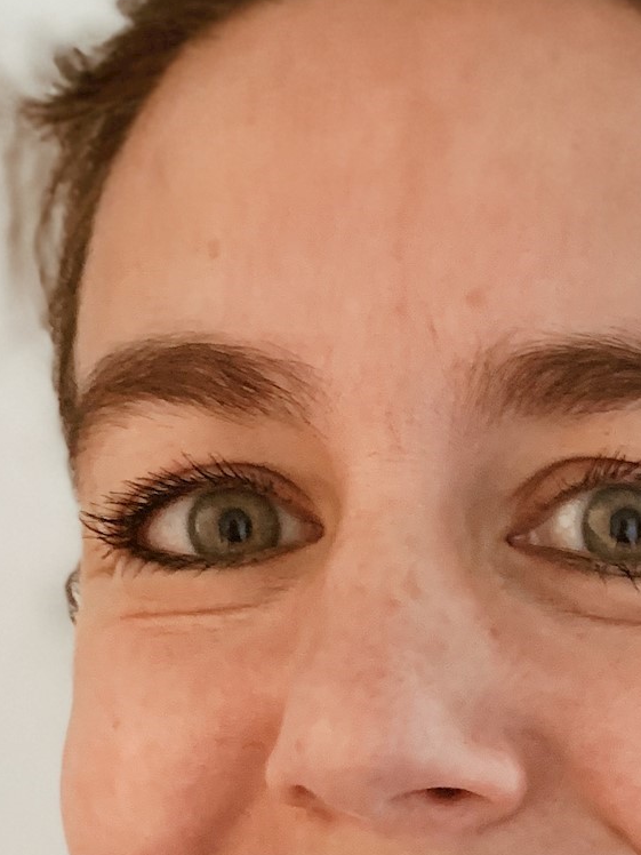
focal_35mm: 89
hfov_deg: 16.4
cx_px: 571
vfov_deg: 20.4
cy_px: 1064
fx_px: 2197
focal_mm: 4.25
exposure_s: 1/45
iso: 400
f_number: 1.8
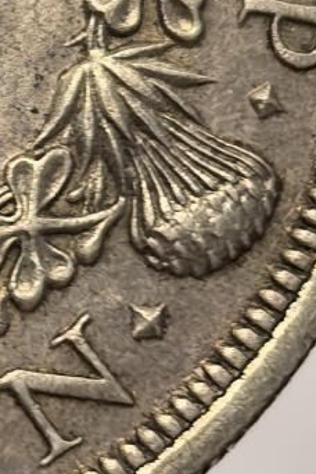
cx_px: -362
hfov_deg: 4.6
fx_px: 3897
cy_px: -15
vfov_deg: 6.9
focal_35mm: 296
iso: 200
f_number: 2
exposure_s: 1/100
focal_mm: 6.98
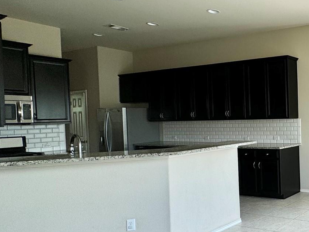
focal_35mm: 34
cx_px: 347
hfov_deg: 41.6
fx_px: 303
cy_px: 125
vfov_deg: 41.8
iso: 50
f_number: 2.2
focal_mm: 2.22
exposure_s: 1/99
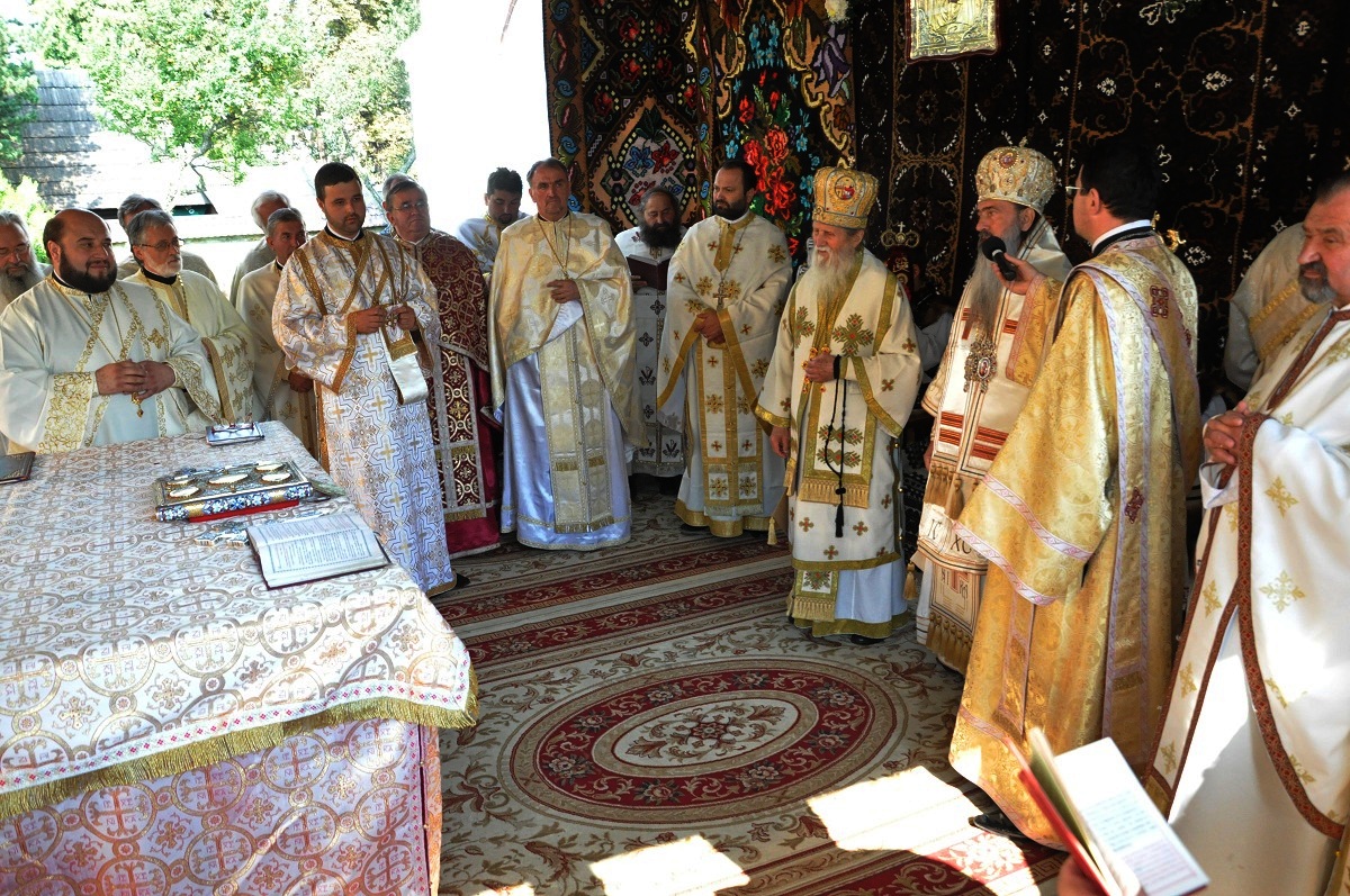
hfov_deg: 67.4
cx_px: 675
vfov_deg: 47.8
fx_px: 1011
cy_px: 448
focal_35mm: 27
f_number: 6.3
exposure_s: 1/640
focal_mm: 18
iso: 3200
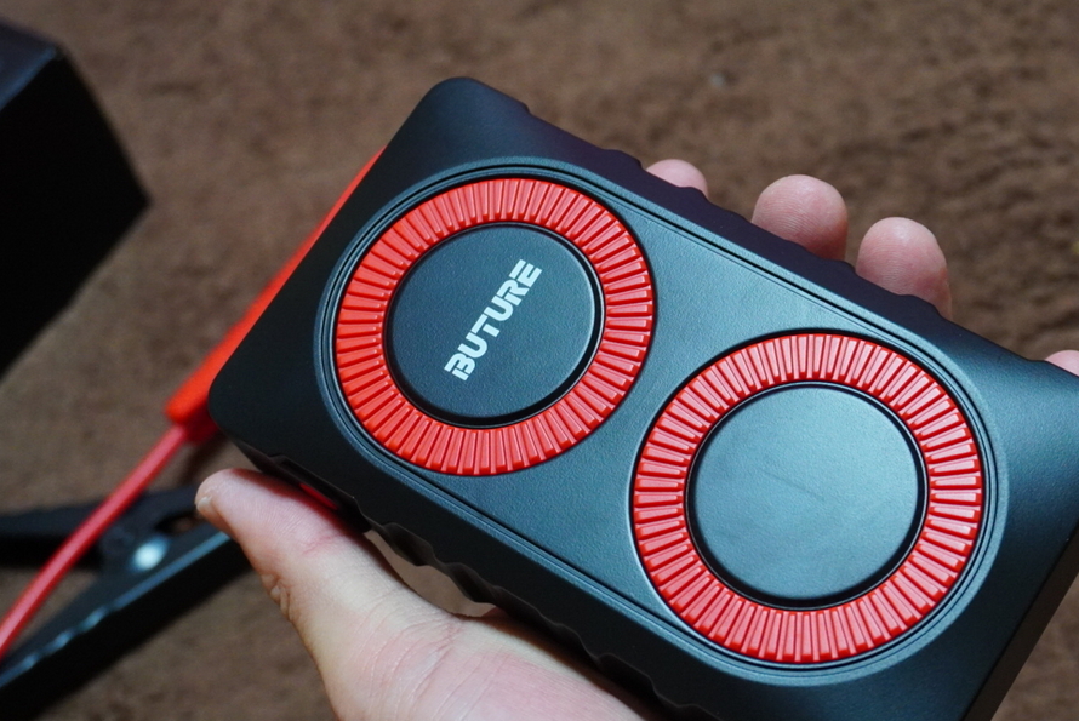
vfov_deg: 23.1
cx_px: 706
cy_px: 465
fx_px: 1760
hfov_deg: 33.8
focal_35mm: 59
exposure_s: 1/50
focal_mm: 29
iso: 2000
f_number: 5.6
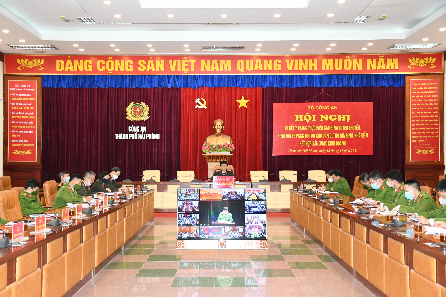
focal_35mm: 40
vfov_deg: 33.0
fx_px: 502
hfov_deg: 47.9
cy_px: 148
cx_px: 223
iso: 2500
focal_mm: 27
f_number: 4.5
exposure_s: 1/200
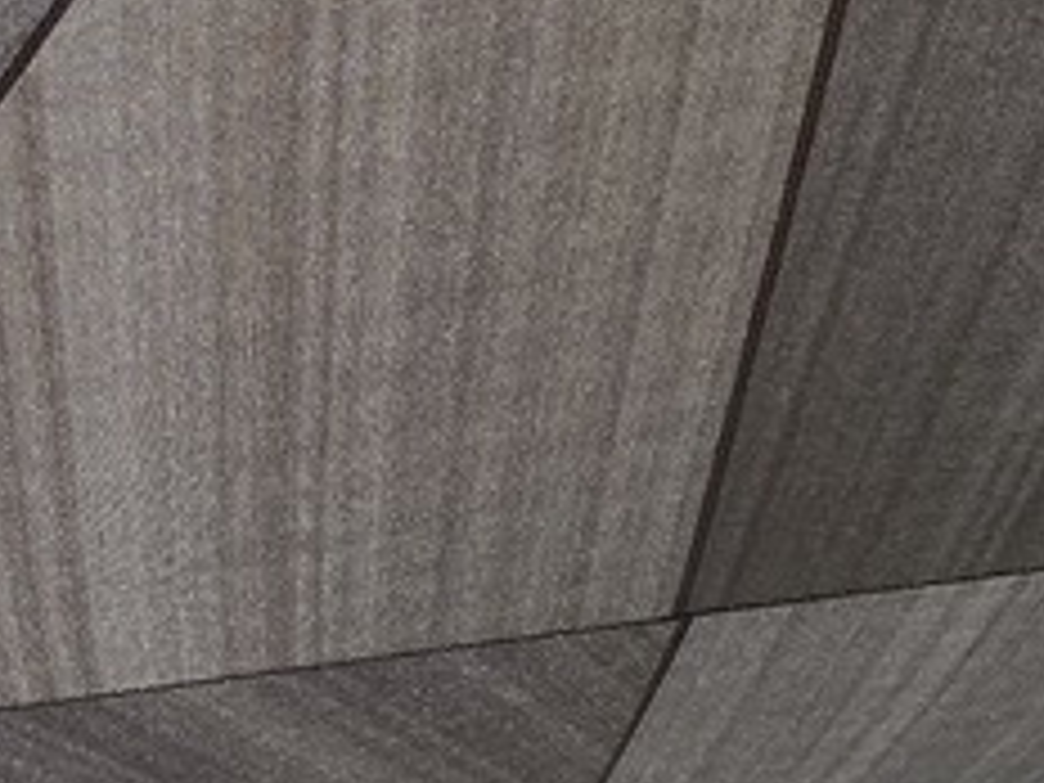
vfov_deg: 13.2
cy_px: 490
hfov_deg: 17.2
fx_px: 3378
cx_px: 0
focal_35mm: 112
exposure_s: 1/1678
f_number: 1.8
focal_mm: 4.25
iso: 32
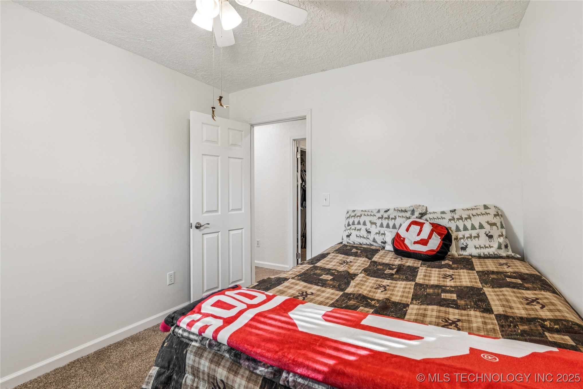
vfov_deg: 70.4
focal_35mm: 17
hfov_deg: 93.3
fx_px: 275
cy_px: 194
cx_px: 292
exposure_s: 1/30
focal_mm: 17
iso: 640
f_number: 7.1
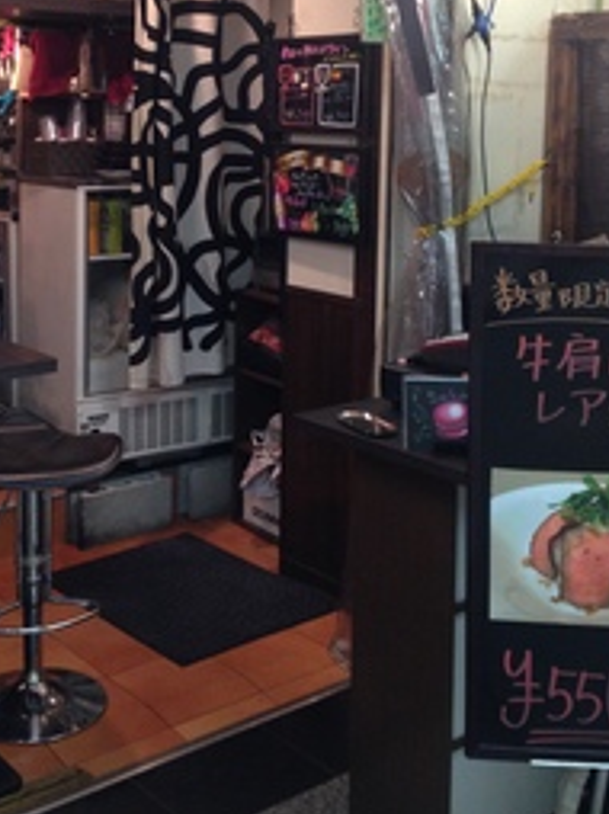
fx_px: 1222
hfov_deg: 27.8
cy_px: 244
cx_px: 212
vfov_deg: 36.3
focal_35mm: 52
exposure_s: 1/20
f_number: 2.4
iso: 160
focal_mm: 4.12
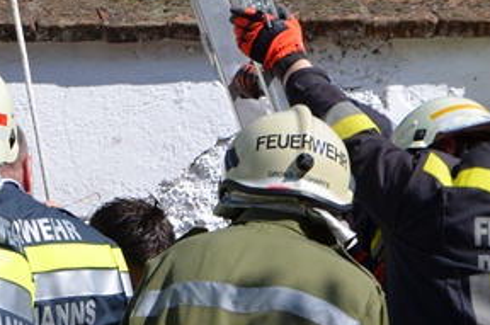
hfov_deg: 11.4
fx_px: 2378
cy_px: 264
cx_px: -163
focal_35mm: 175
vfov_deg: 7.8
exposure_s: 1/320
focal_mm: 42
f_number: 8
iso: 100
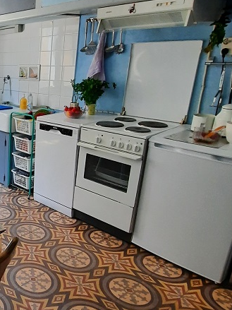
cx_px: -48
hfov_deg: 34.9
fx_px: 286
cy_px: 157
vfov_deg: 56.8
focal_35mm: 32
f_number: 2.2
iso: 100
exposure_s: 1/50
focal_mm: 1.74
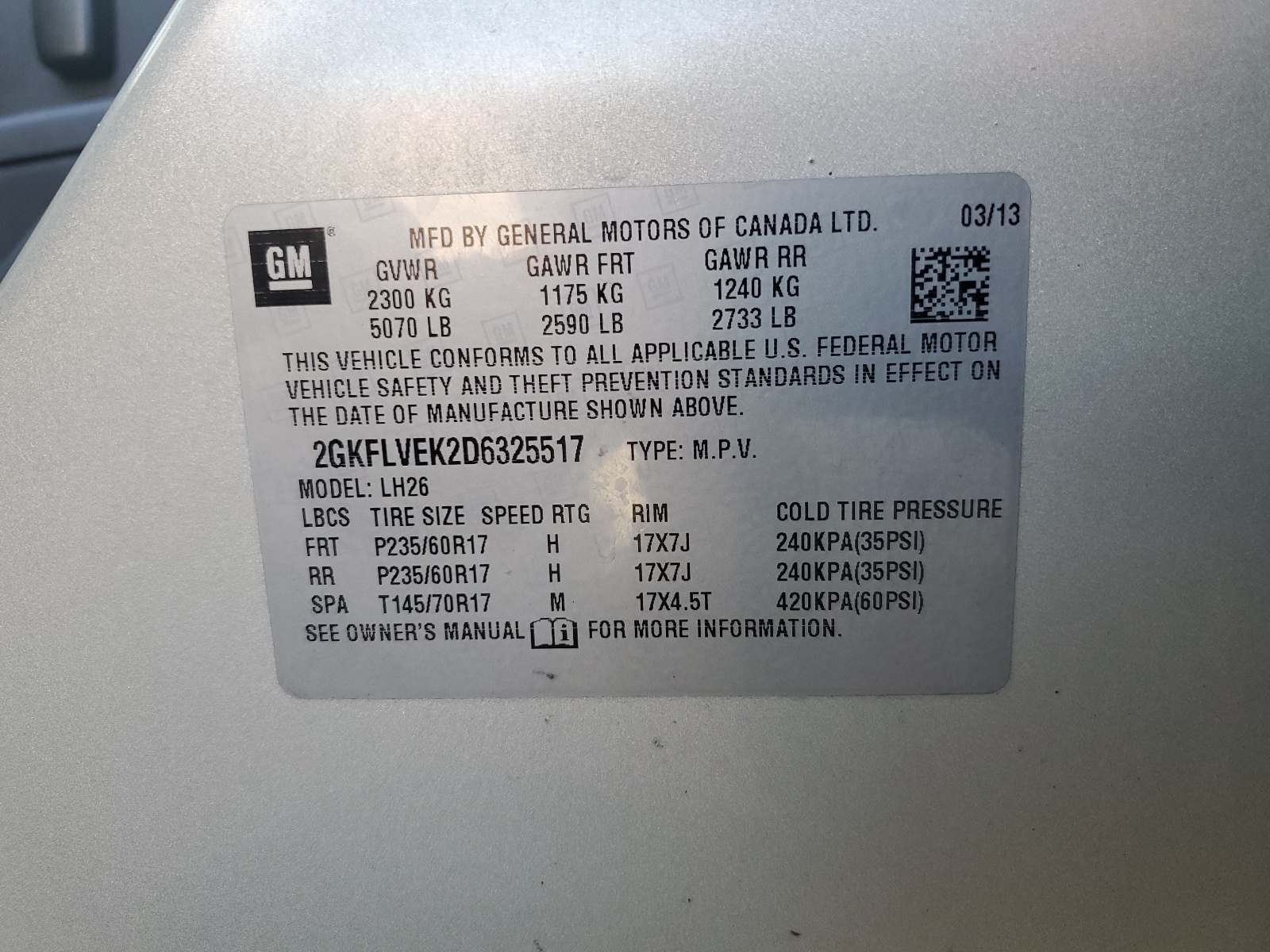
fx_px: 954
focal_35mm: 26
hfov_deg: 67.3
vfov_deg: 53.1
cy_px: 476
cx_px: 635
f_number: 1.5
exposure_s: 1/120
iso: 62
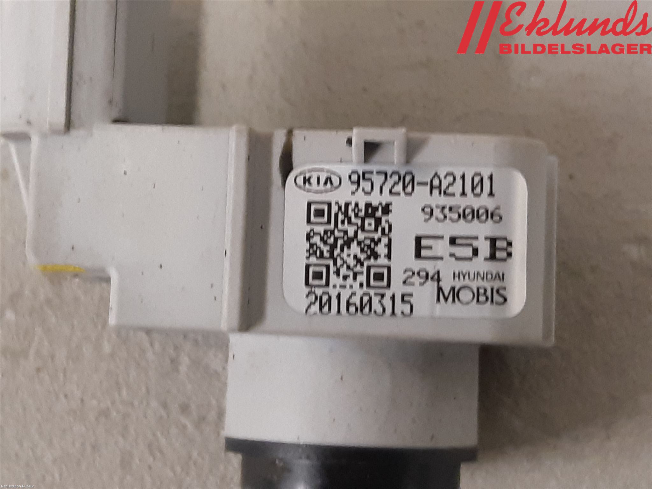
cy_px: 244
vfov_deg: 53.1
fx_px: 490
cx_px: 326
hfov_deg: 67.3
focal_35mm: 26
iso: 200
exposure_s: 1/33
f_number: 1.7
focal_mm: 3.93
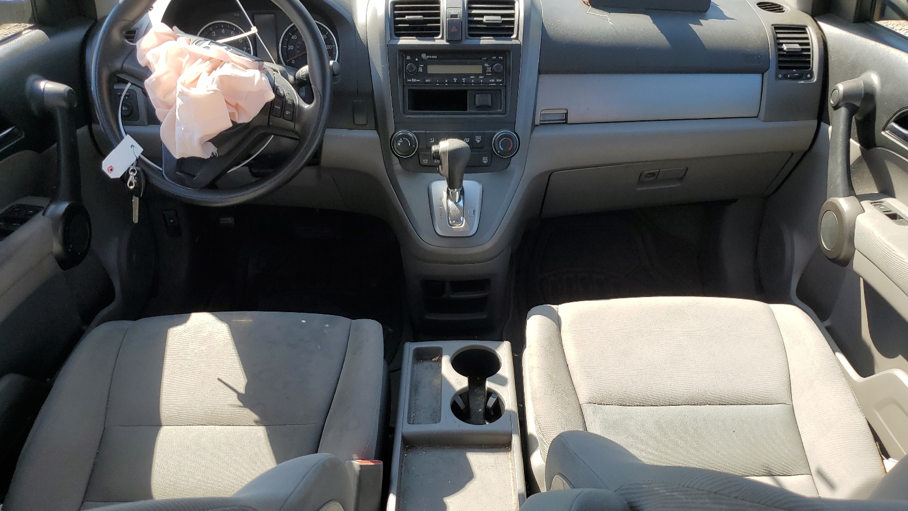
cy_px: 296
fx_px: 698
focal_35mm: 29
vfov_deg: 40.1
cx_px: 458
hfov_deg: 66.1
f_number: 1.5
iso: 50
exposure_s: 1/588
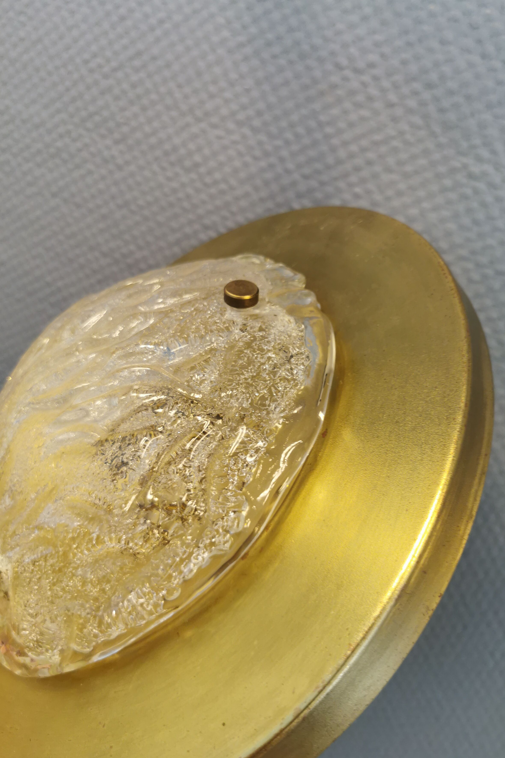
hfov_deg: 44.9
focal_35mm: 29
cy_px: 374
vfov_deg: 63.7
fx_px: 610
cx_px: 269
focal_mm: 5.56
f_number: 1.6
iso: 100
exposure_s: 1/50
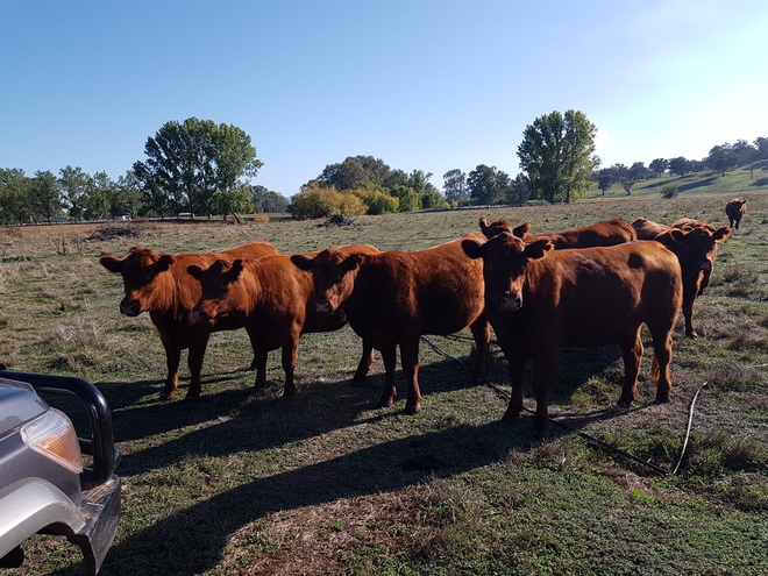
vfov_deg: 53.1
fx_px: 577
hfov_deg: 67.3
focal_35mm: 26
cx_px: 384
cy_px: 288
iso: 50
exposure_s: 1/1916
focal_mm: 4.2
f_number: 1.7
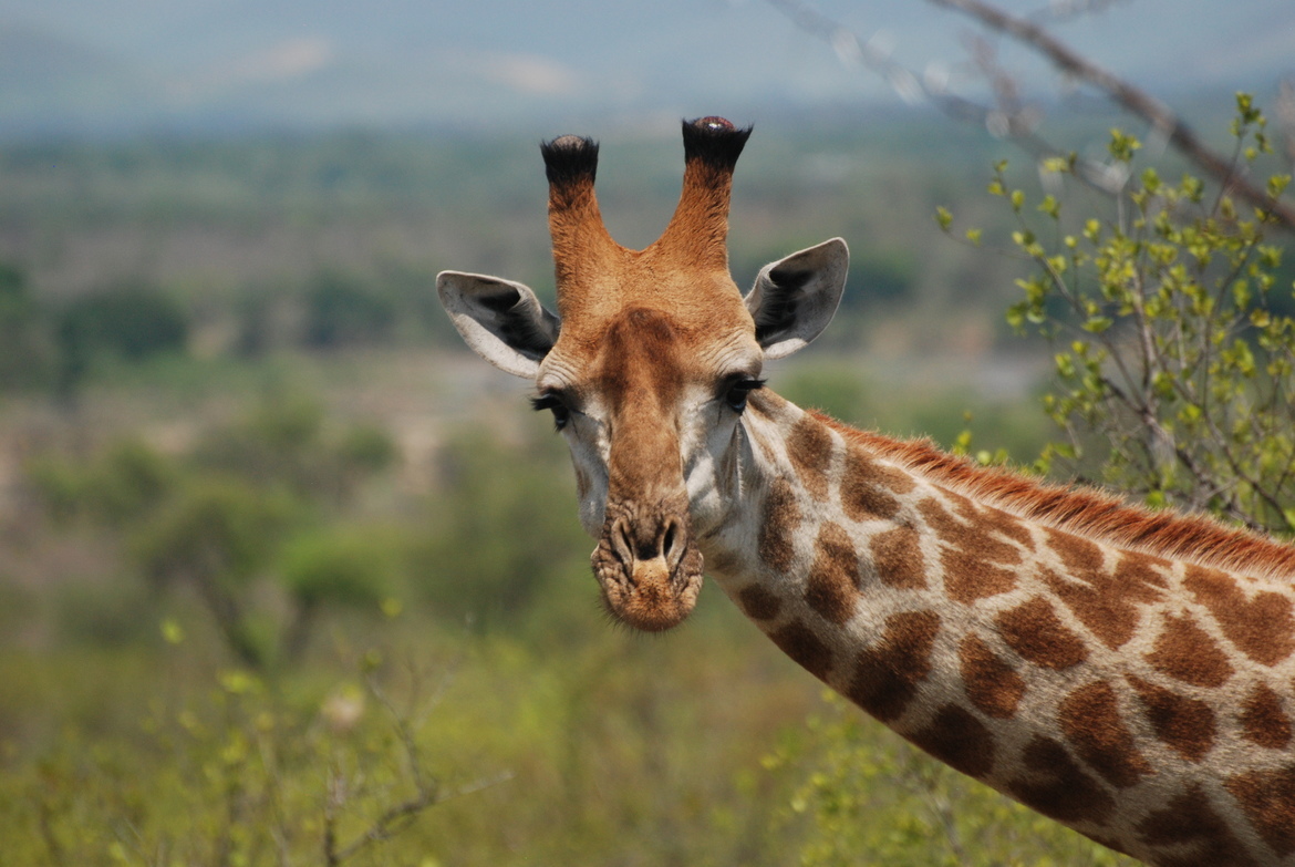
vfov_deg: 3.1
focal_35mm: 450
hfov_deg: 4.6
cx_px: 648
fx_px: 16205
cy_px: 434
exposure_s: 1/400
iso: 400
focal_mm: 300
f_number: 5.6
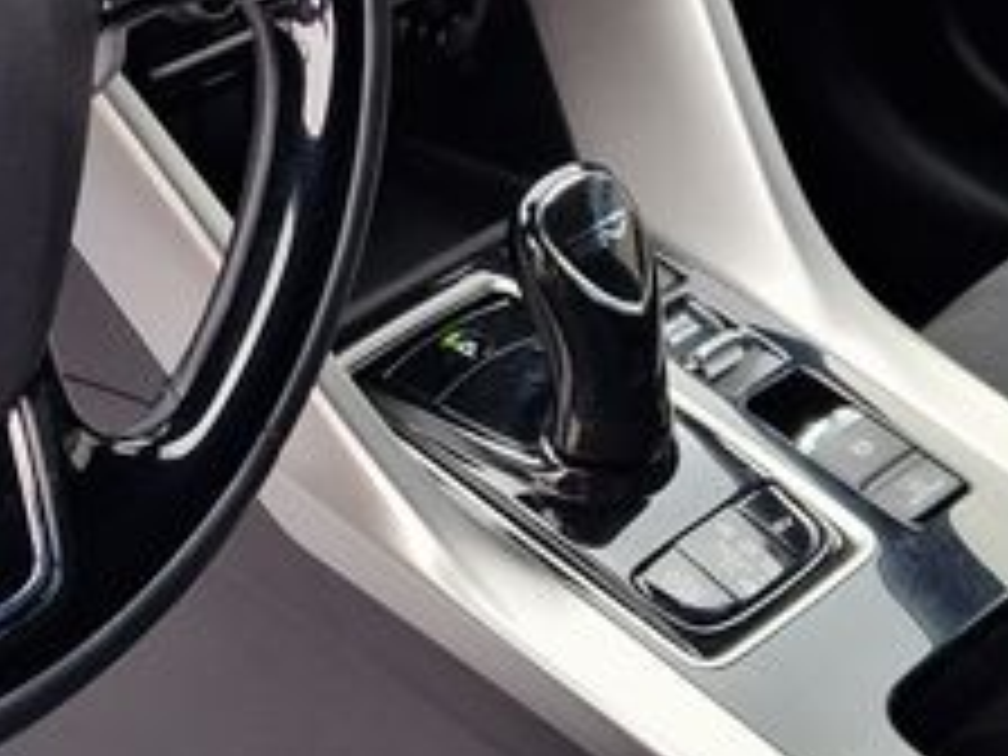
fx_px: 3058
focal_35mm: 105
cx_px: 351
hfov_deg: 18.7
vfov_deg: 14.1
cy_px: 207
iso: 100
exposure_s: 1/180
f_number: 1.8
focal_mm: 5.4
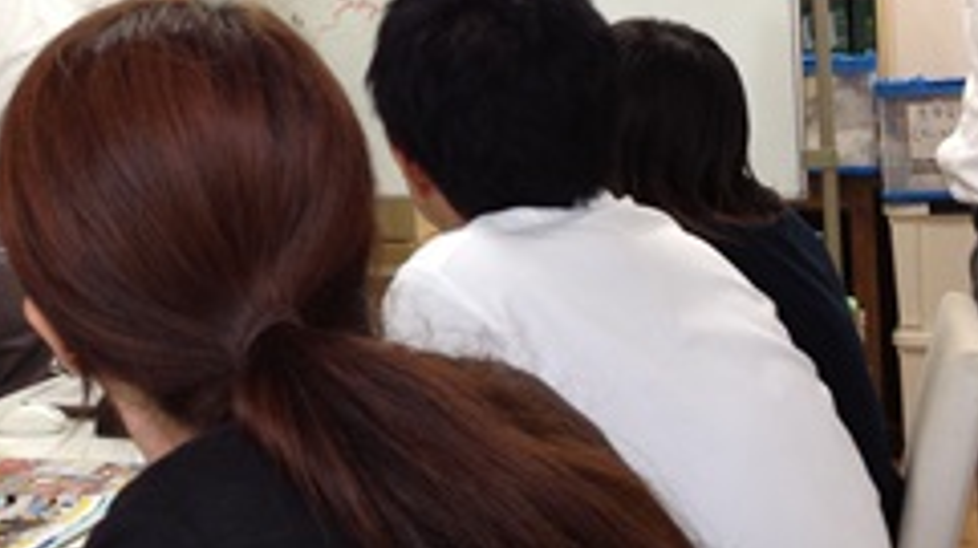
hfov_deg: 29.4
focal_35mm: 71
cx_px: 260
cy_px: 45
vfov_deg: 16.7
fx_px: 1839
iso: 64
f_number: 2.4
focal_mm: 4.28
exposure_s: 1/24
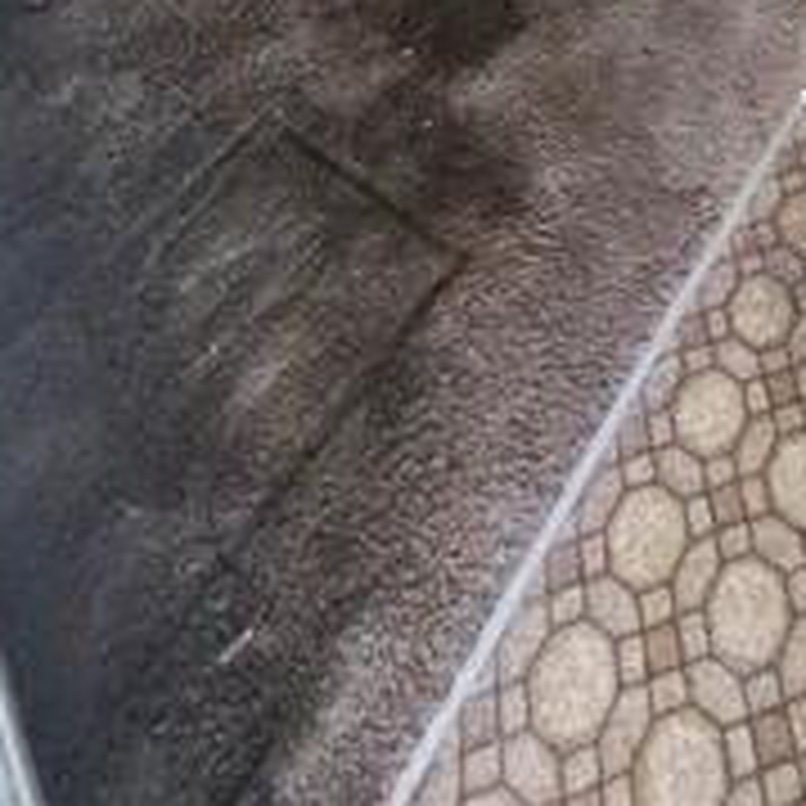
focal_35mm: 41
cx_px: 756
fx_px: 1080
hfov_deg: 37.6
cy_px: -630
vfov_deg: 22.8
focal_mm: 1.74
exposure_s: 1/60
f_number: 2.2
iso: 400
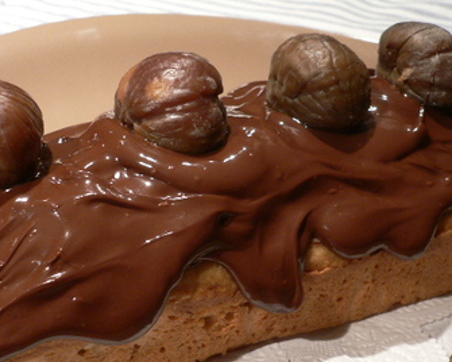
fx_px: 682
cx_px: 210
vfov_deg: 29.4
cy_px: 252
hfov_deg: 36.6
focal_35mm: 51
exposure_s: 1/20
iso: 150
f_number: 2.8
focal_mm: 5.8
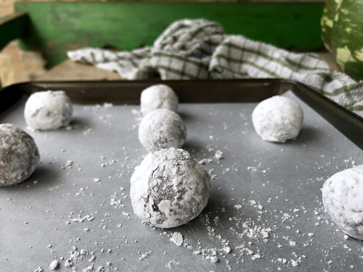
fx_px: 294
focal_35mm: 28
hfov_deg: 63.4
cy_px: 136
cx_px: 182
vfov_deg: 49.7
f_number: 1.8
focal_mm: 3.99
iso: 20
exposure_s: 1/357
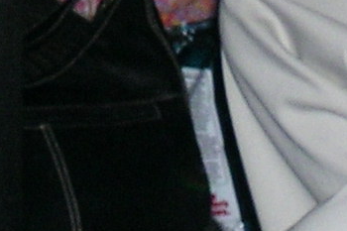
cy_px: -493
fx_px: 4528
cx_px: 105
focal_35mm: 470
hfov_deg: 4.4
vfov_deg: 2.9
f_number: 3.7
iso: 113
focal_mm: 12.6
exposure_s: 1/121
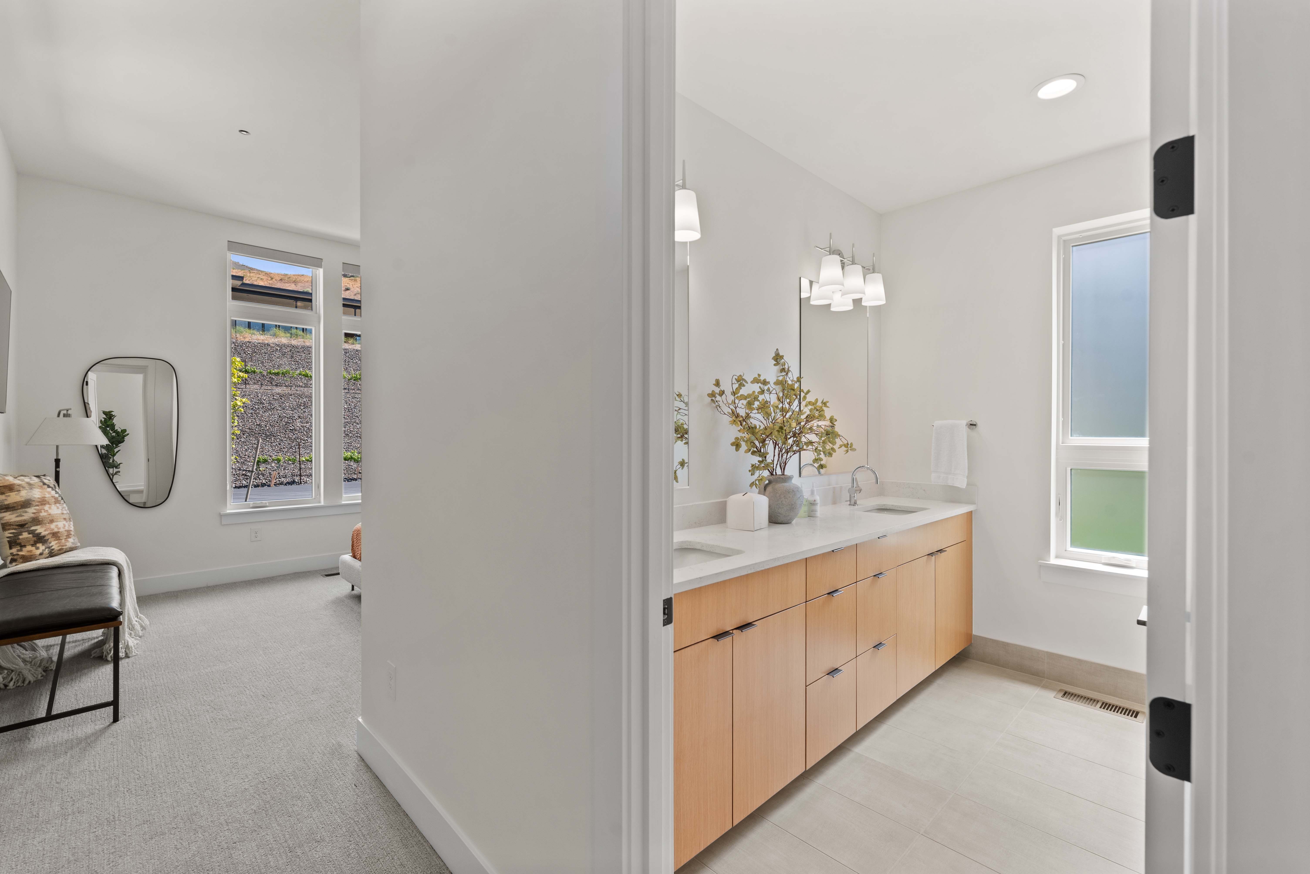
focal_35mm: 15
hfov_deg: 100.4
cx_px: 655
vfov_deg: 77.4
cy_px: 437
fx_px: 546
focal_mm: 15
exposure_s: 1/20
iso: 200
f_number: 8
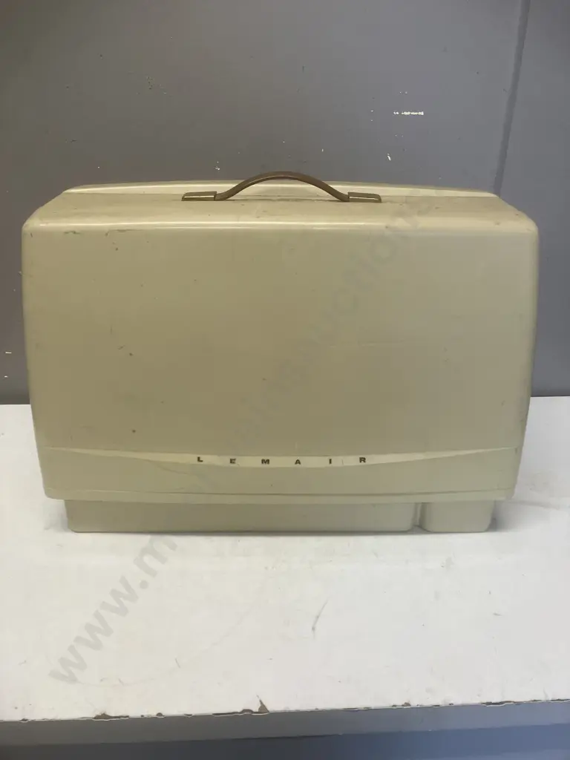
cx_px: 285
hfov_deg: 49.7
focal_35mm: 28
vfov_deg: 63.4
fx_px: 615
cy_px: 380
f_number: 1.8
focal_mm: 3.99
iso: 80
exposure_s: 1/100
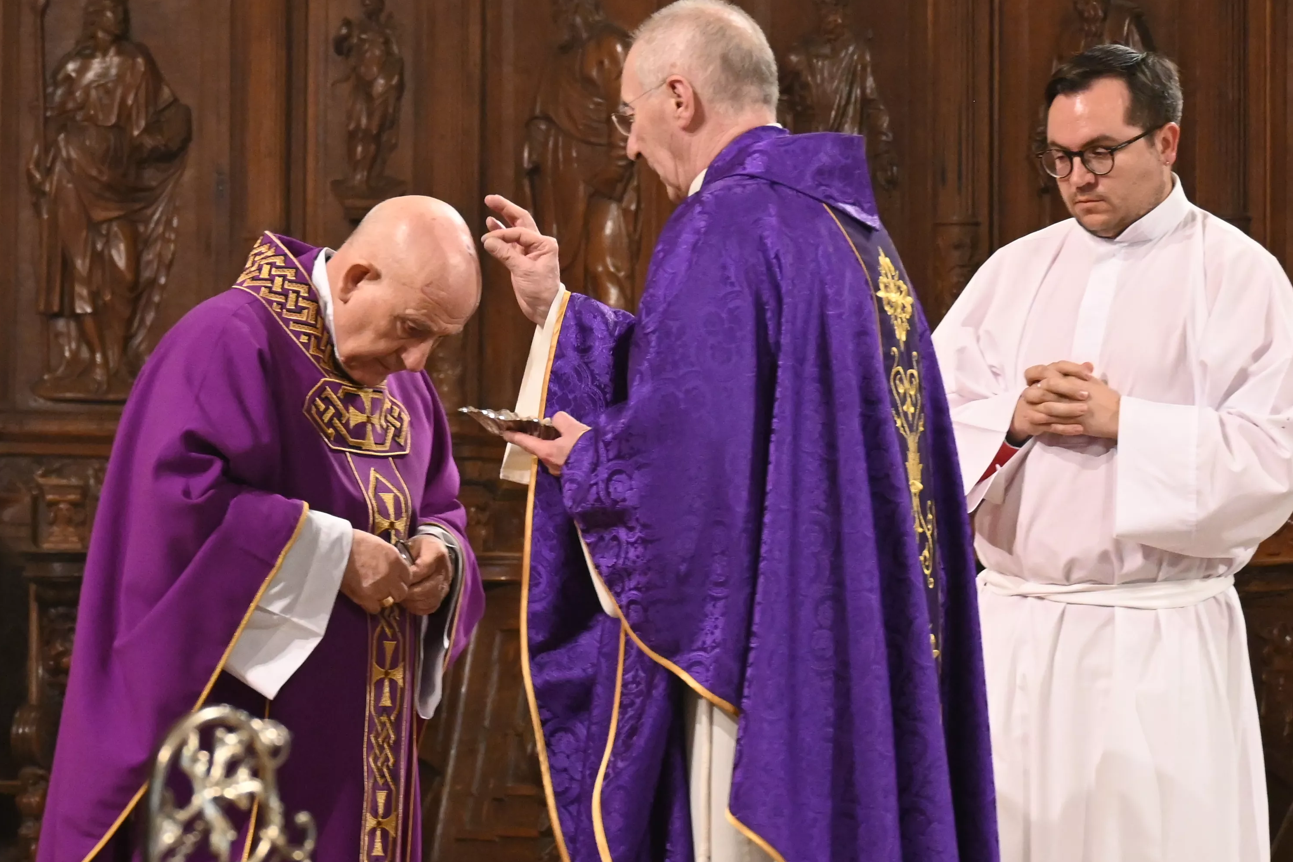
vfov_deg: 4.9
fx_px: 10056
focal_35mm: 280
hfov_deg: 7.4
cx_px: 474
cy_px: 485
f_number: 5
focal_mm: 100
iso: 3200
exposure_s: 1/50
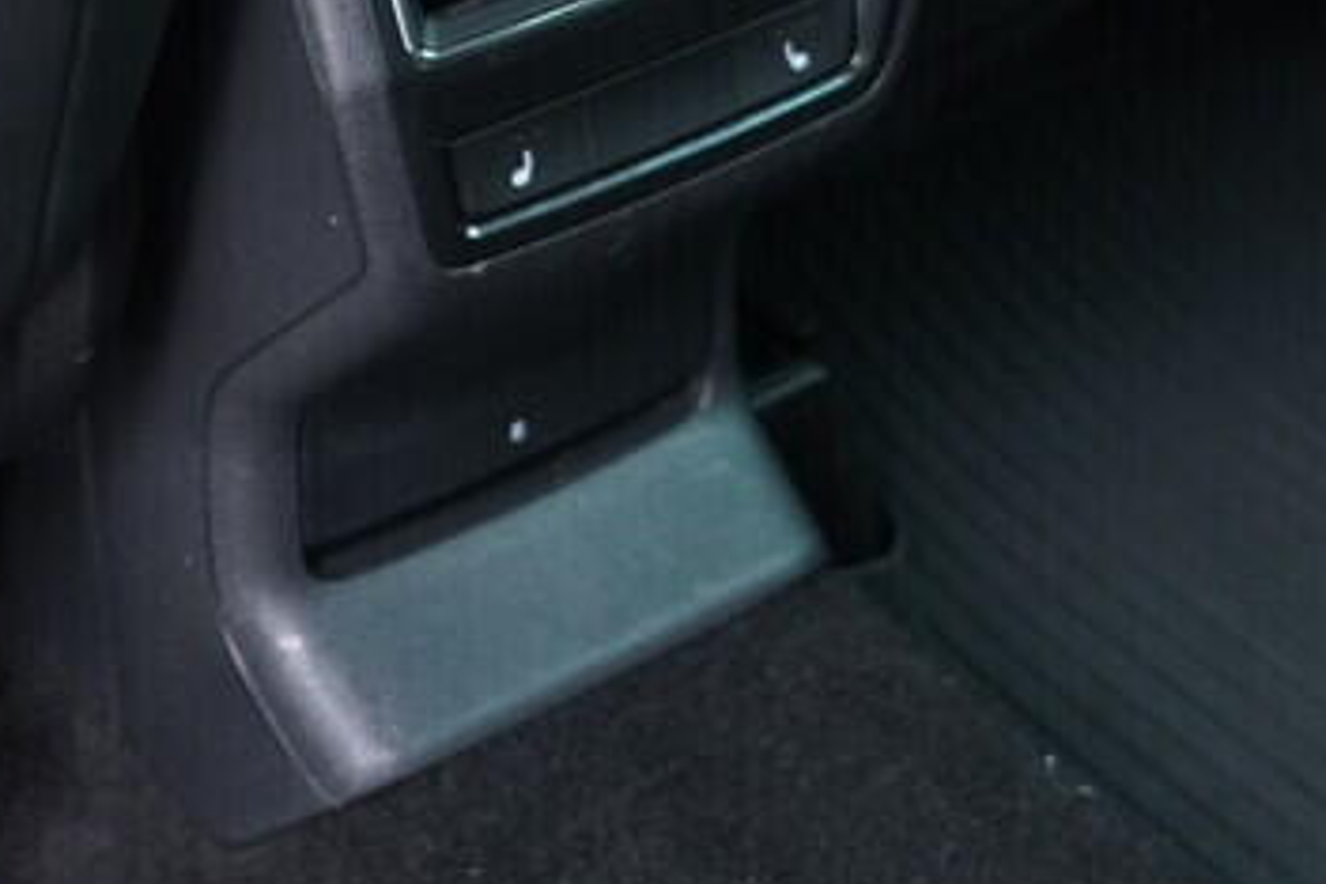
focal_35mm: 105
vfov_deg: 12.5
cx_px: 608
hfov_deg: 19.5
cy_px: -372
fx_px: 3867
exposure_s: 1/40
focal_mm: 24
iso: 1250
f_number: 2.8
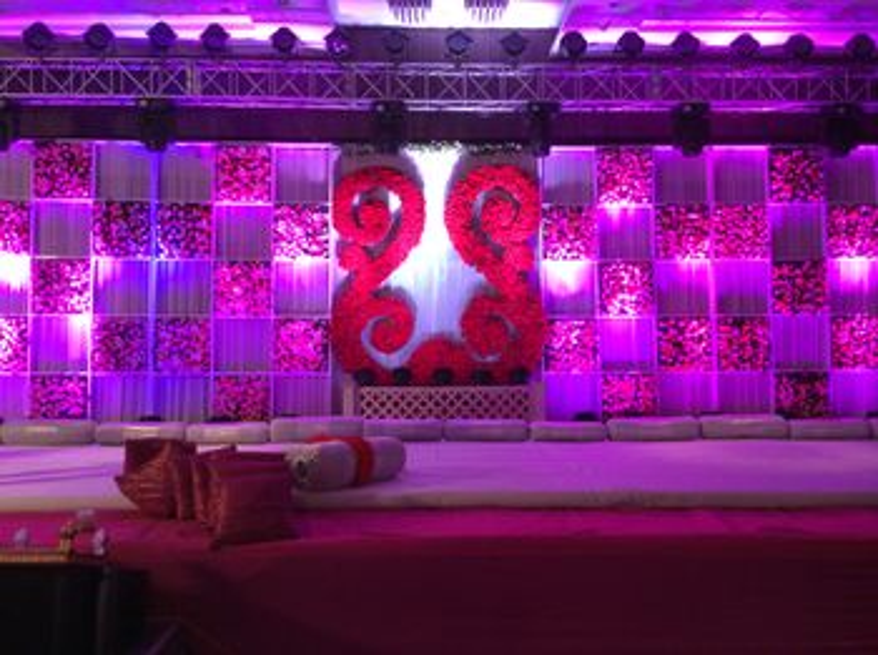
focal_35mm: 33
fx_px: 835
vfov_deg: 42.8
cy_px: 328
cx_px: 439
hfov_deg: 55.4
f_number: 2.4
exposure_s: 1/24
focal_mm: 3.3
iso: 100
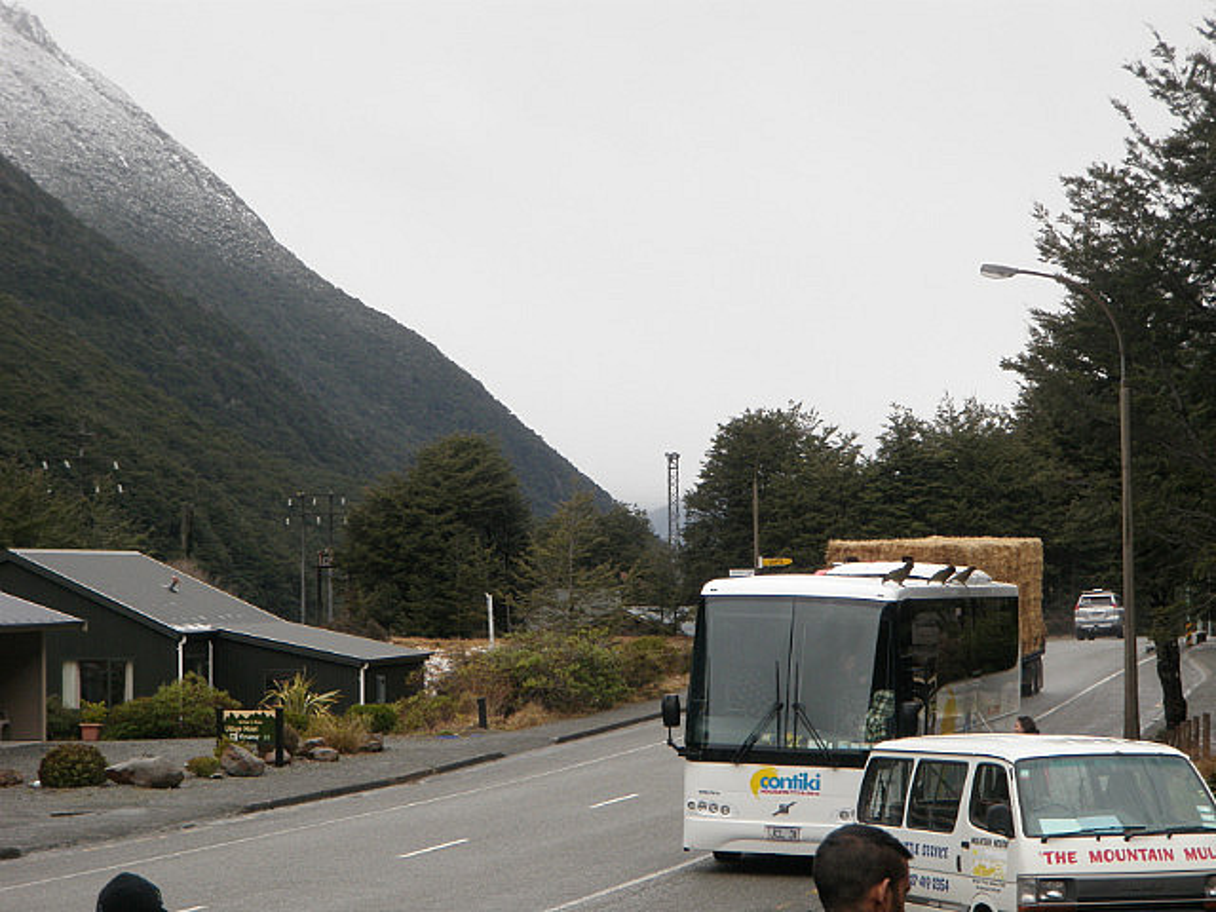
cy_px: 456
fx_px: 3583
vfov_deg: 14.5
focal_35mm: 102
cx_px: 608
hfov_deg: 19.3
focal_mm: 18.2
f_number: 5.1
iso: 80
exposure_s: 1/100
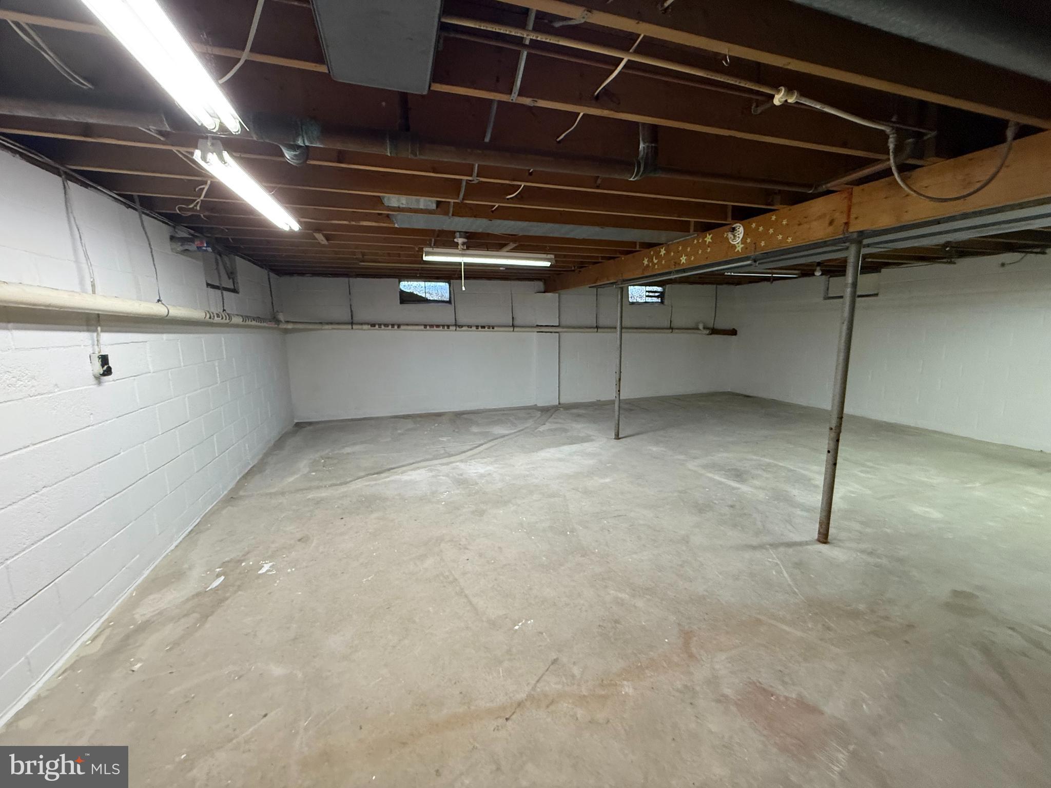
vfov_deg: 85.7
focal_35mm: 14
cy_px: 394
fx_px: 425
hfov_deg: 102.1
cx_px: 526
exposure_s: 1/60
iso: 320
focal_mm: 2.22
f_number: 2.2
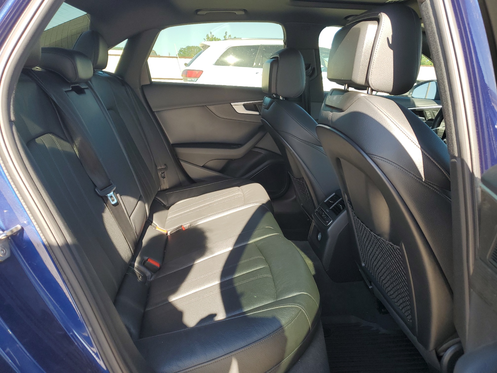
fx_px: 373
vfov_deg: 53.1
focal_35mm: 26
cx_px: 248
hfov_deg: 67.3
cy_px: 186
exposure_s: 1/270
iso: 50
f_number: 1.5
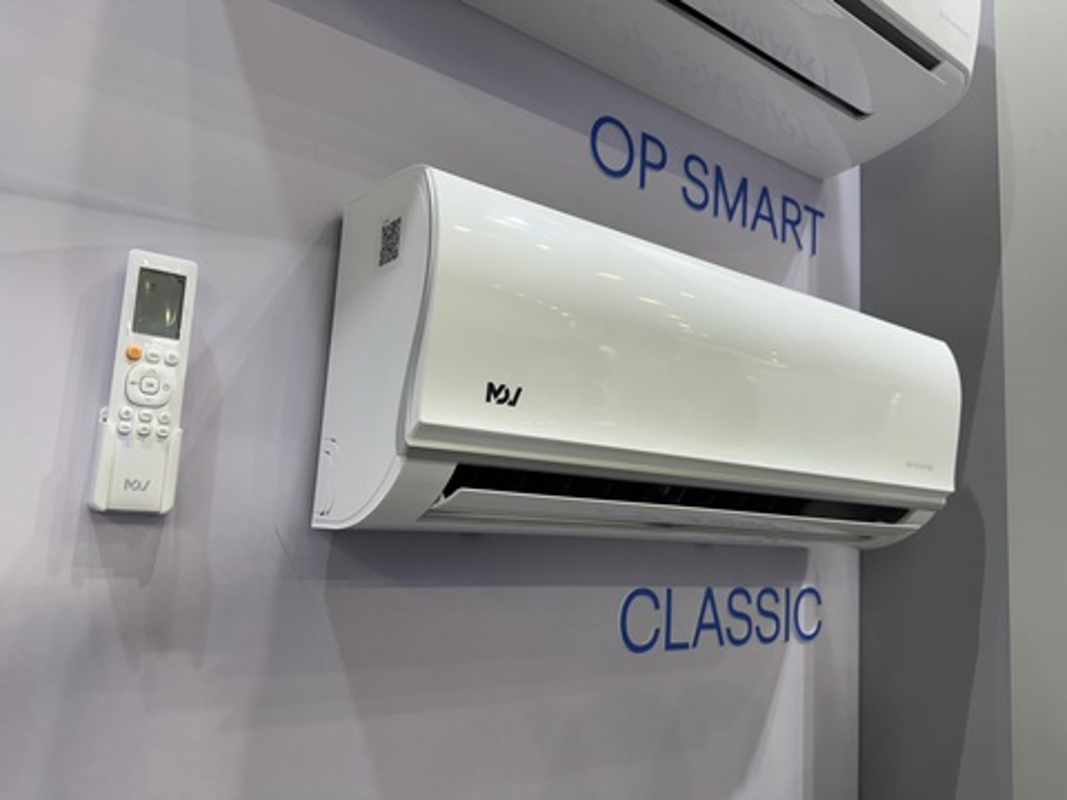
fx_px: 740
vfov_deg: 56.8
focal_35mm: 24
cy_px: 400
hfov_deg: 71.6
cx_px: 534
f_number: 1.78
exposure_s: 1/100
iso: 80
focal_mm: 6.76
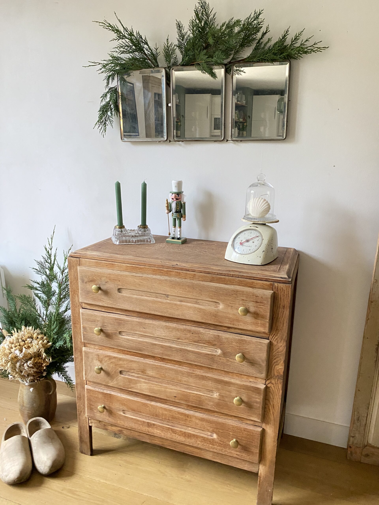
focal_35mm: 26
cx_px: 190
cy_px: 252
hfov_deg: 53.1
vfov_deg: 67.3
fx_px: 380
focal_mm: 4.25
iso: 500
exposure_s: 1/57
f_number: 1.8
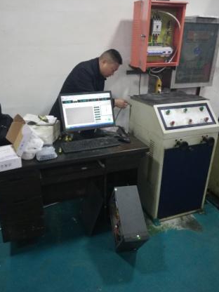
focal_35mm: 28
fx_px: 236
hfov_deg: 49.7
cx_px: 102
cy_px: 147
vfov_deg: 63.4
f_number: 2.2
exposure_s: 1/20
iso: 640
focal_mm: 3.83
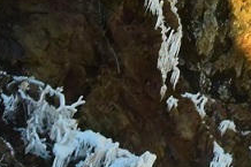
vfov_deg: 5.7
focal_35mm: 231
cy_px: -265
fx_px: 1609
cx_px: 461
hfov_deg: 8.5
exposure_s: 1/250
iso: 180
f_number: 4
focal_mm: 11.4
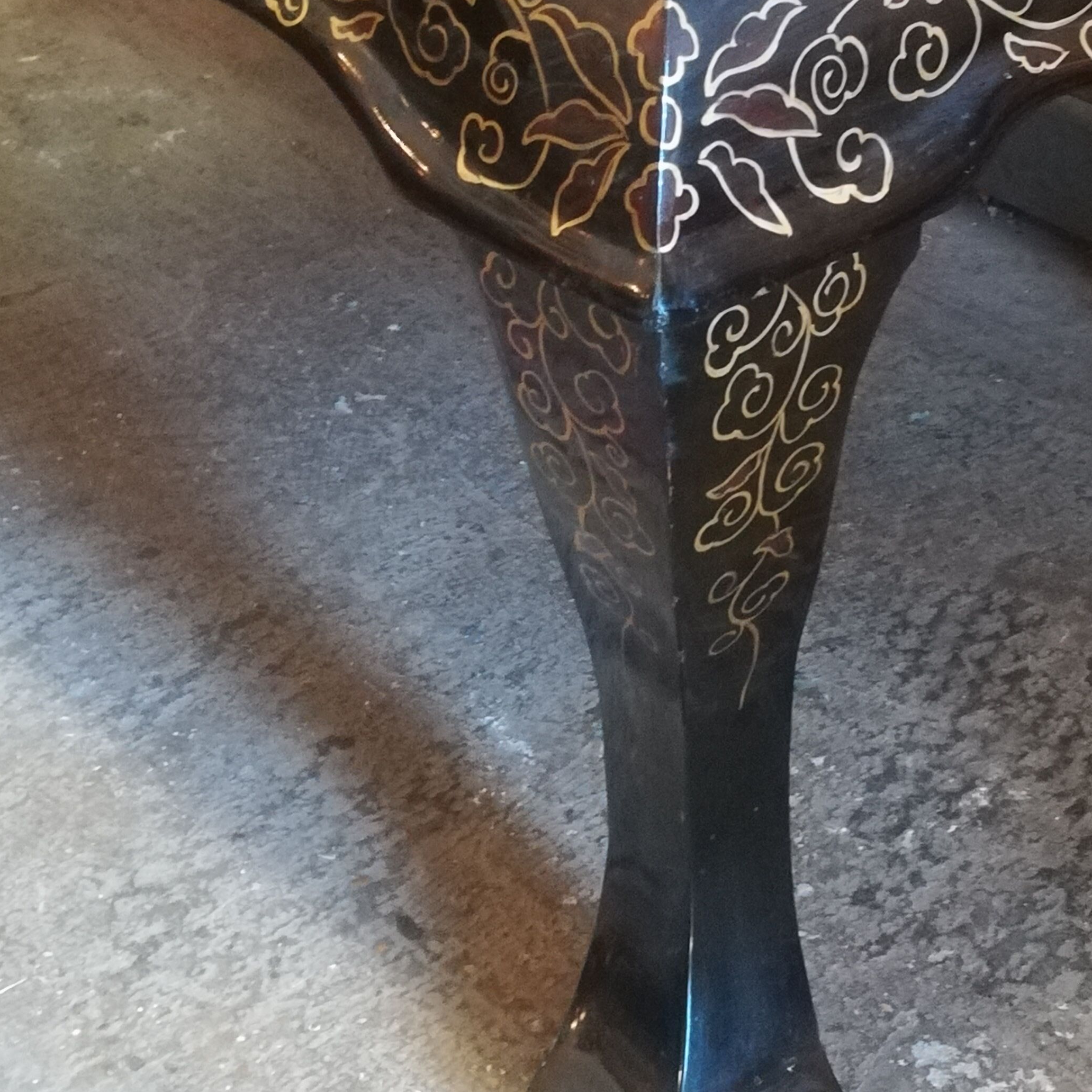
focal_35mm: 68
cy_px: 377
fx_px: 2427
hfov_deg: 25.2
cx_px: 717
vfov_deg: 25.2
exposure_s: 1/14.3
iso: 800
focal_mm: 3.83
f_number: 2.2
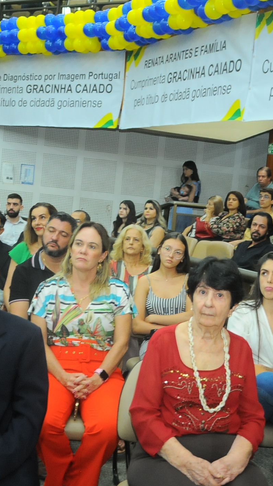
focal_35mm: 60
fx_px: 770
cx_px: 187
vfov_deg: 35.0
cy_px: 245
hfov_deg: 20.0
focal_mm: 25
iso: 1250
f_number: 4
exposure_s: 1/60
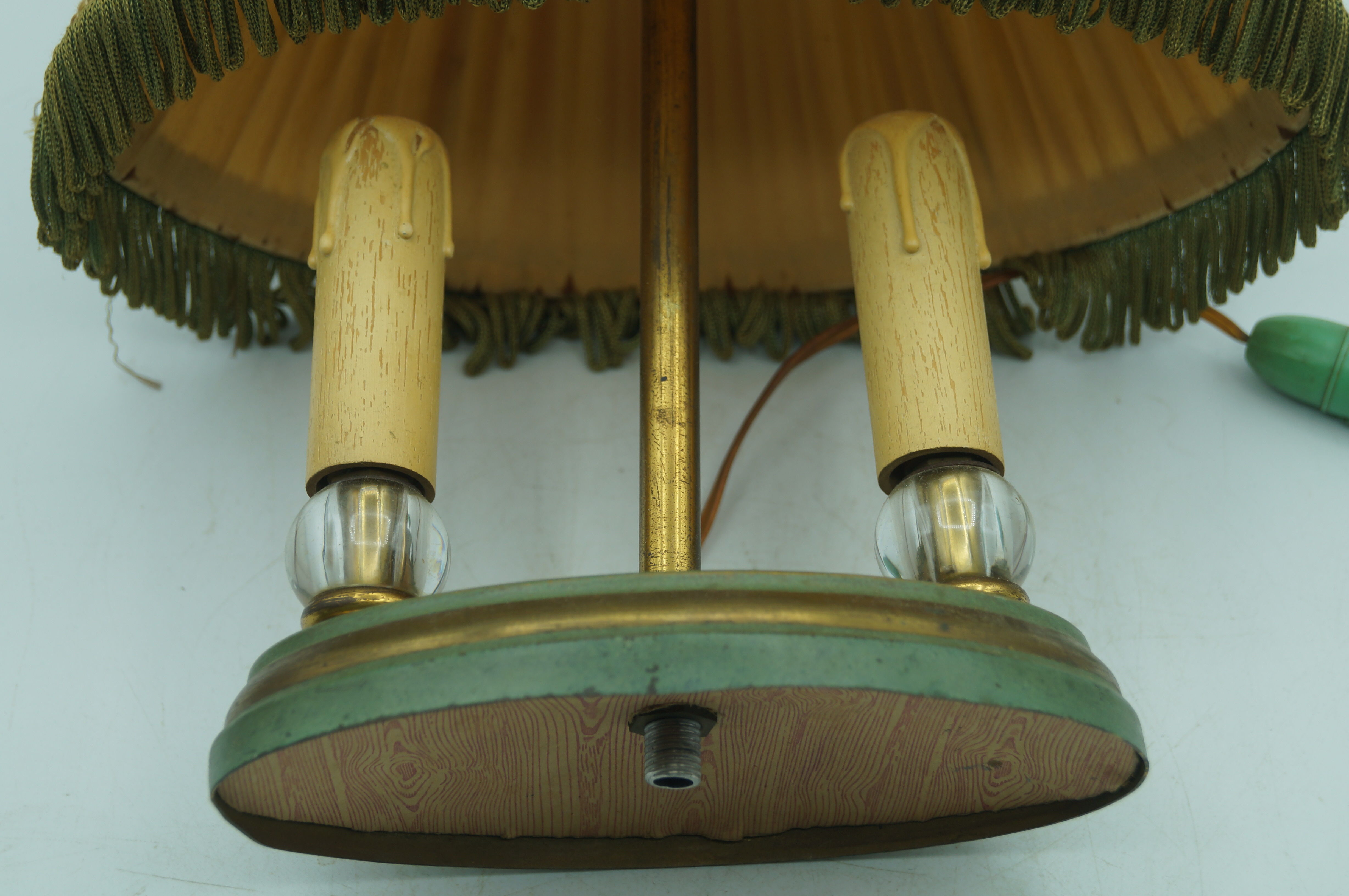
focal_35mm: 67
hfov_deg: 30.1
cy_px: 448
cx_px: 674
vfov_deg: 20.3
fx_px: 2508
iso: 100
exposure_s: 1/100
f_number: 6.3
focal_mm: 45
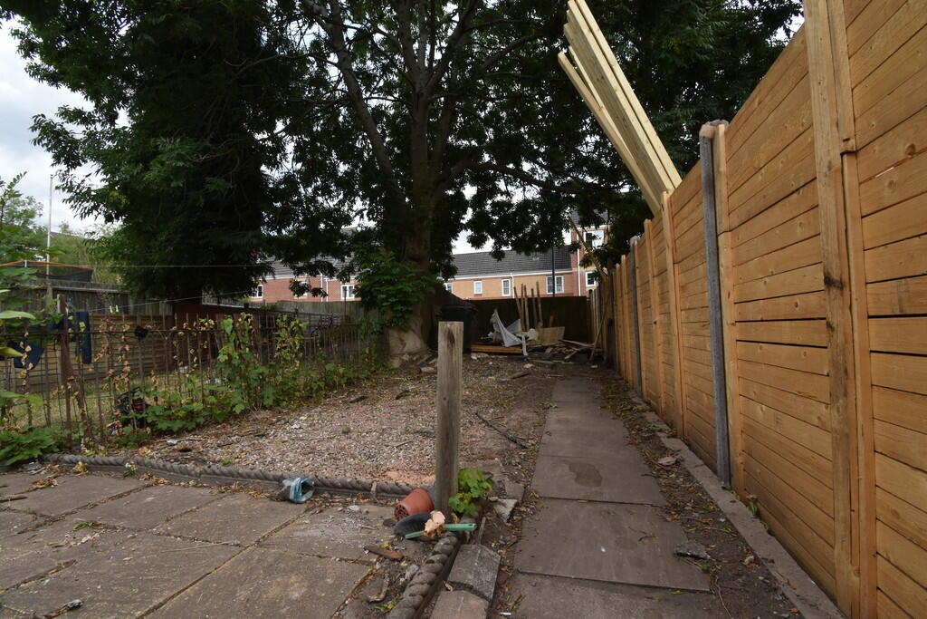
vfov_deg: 77.3
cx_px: 464
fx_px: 386
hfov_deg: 100.4
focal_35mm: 15
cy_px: 310
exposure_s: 1/250
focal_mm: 10
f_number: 8
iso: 360
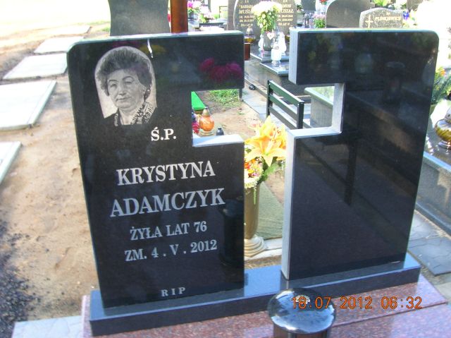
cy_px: 169
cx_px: 226
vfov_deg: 41.7
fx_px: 443
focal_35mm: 34
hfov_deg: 54.0
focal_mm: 5.7
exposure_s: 1/15.3
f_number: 4.9
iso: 50
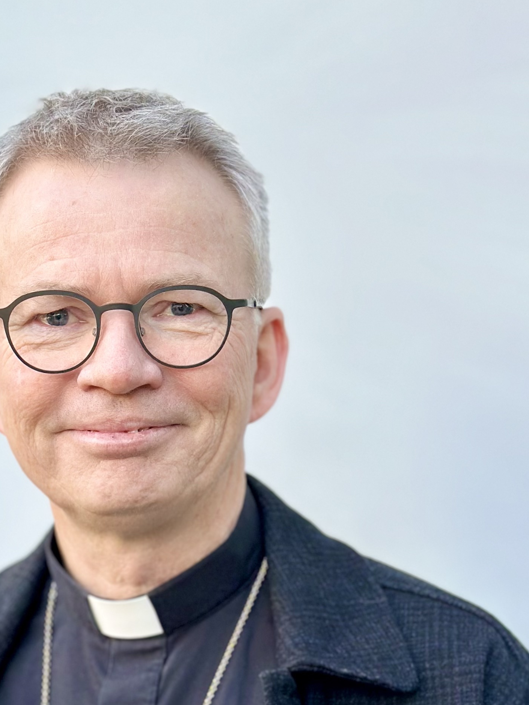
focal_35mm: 97
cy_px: 655
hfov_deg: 15.2
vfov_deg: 19.8
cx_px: 194
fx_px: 1977
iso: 80
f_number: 1.78
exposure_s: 1/234
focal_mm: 6.86
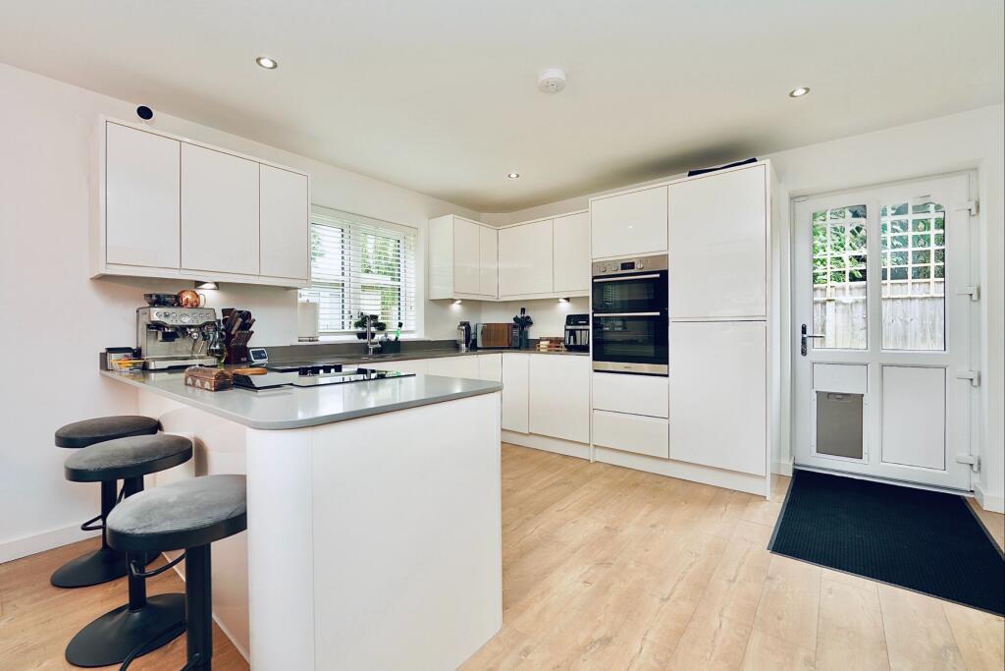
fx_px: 391
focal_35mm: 14
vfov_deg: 81.2
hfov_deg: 104.2
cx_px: 502
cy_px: 336
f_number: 4
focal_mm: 14
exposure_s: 1/160
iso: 640
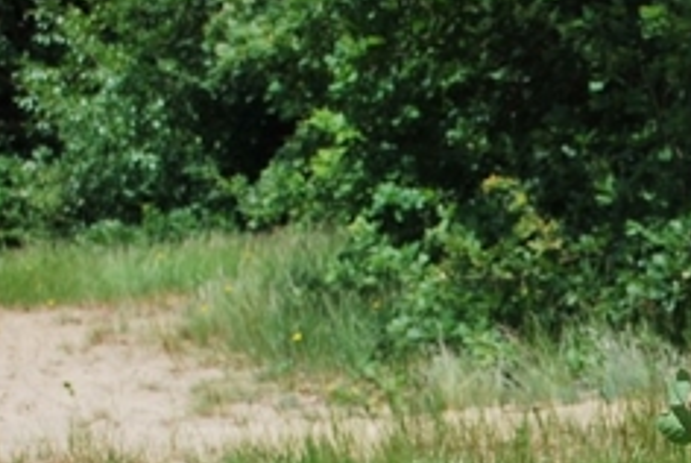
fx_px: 2345
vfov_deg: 11.1
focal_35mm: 122
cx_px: 870
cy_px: 558
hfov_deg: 16.0
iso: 100
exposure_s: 1/250
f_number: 8
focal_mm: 32
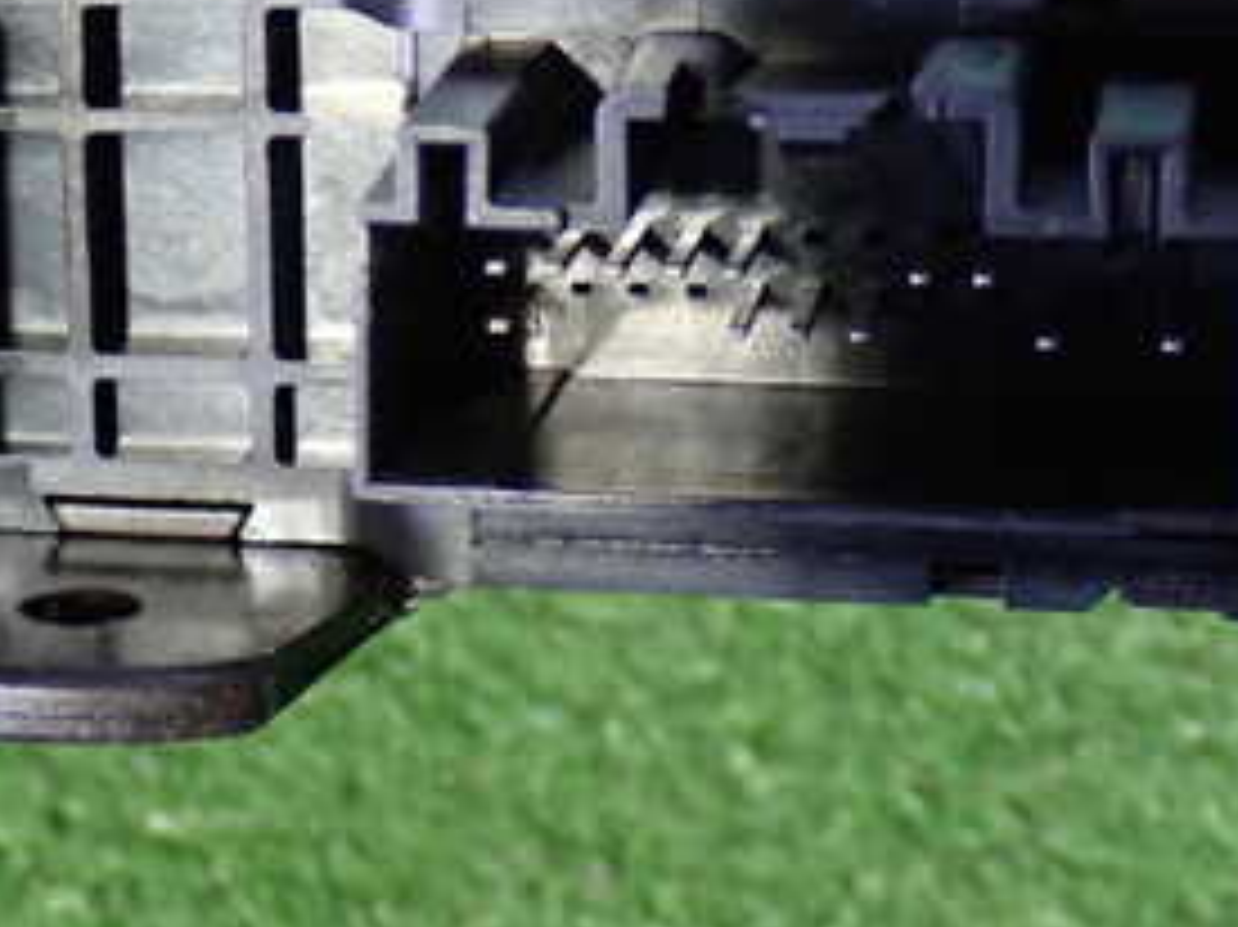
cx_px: 185
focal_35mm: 118
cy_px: 184
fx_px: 4218
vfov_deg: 12.5
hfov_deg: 16.5
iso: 800
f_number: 3.3
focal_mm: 9.65
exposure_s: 1/15
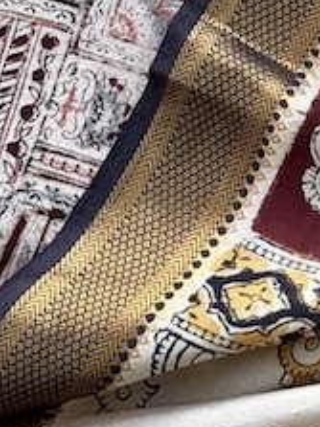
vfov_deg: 10.3
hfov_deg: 8.0
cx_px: 399
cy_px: -246
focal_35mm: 184
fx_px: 2270
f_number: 1.78
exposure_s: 1/331
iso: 64
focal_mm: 6.76
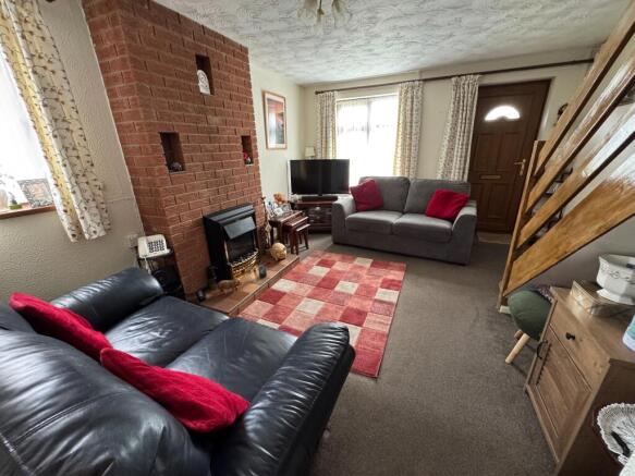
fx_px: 257
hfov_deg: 102.1
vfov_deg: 85.7
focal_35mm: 14
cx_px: 318
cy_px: 238
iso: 640
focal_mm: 2.22
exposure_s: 1/60
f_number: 2.2
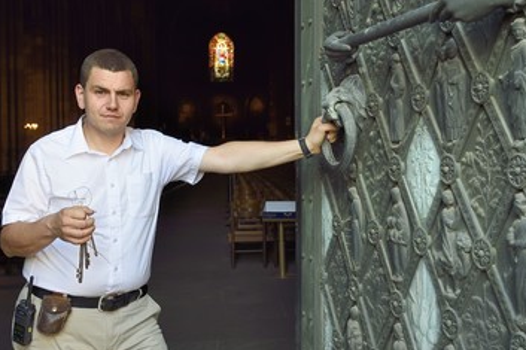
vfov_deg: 27.0
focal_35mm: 50
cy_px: 159
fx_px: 730
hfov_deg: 39.6
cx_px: 277
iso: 1600
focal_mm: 42
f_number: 8
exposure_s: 1/160
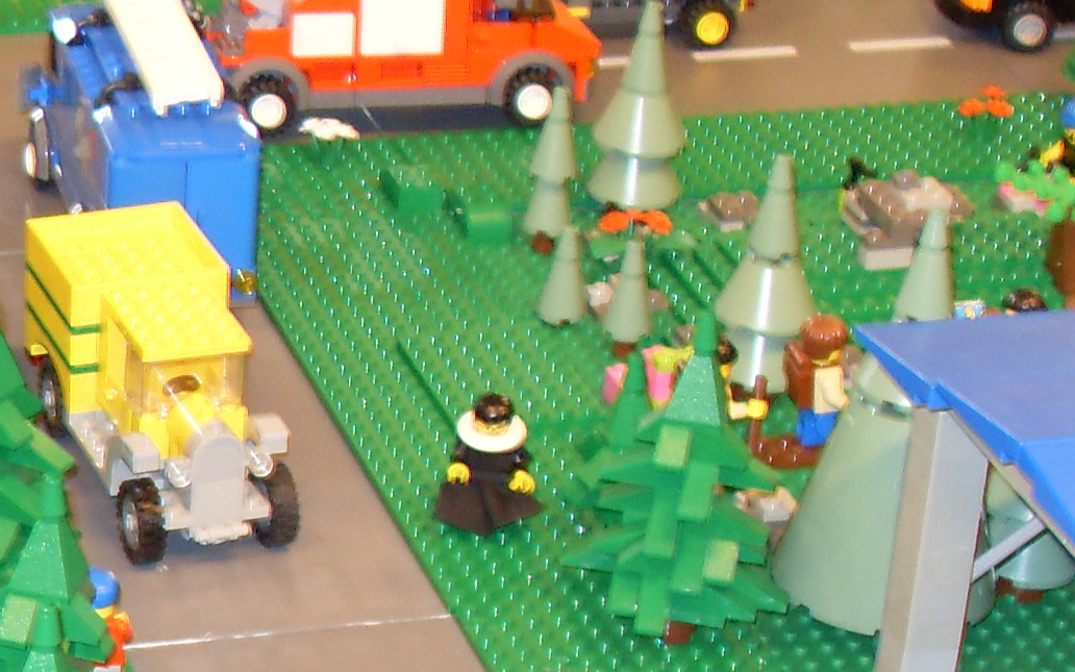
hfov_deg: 16.4
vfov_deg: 10.5
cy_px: 686
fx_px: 3633
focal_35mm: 124
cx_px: -49
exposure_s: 1/6
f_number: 2.8
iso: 100
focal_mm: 6.3
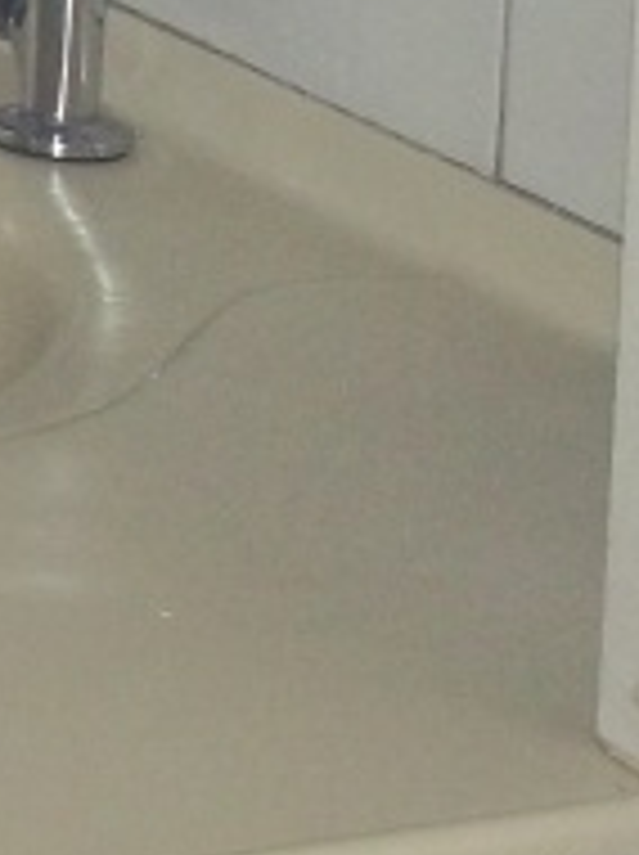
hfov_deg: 6.4
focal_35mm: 205
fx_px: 5057
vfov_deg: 9.3
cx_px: -1512
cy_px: -558
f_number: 4.5
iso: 160
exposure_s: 1/60
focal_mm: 6.3
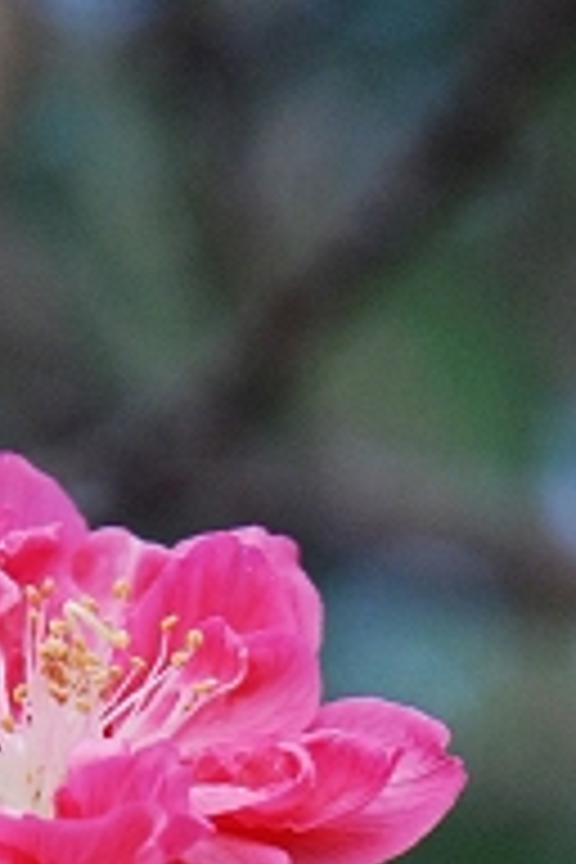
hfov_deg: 3.4
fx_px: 9839
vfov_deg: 5.0
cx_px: 234
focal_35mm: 410
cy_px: 1436
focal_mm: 70
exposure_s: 1/125
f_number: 4.5
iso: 500
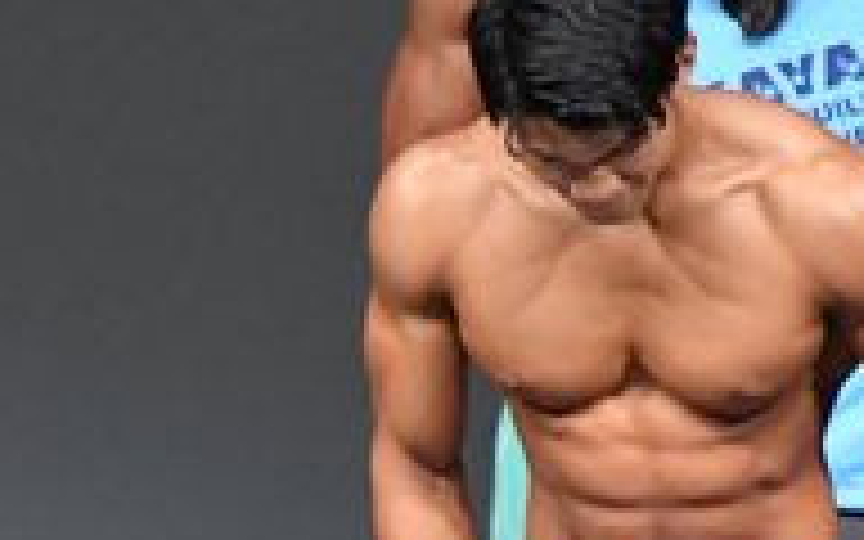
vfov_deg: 0.9
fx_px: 33436
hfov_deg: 1.5
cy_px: 616
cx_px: 74
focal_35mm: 1420
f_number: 5.6
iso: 5000
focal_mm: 230
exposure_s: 1/400
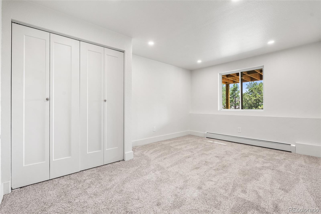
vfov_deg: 73.7
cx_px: 160
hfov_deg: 96.8
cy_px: 107
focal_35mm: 16
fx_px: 143
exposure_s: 1/5
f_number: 8
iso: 160
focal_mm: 16
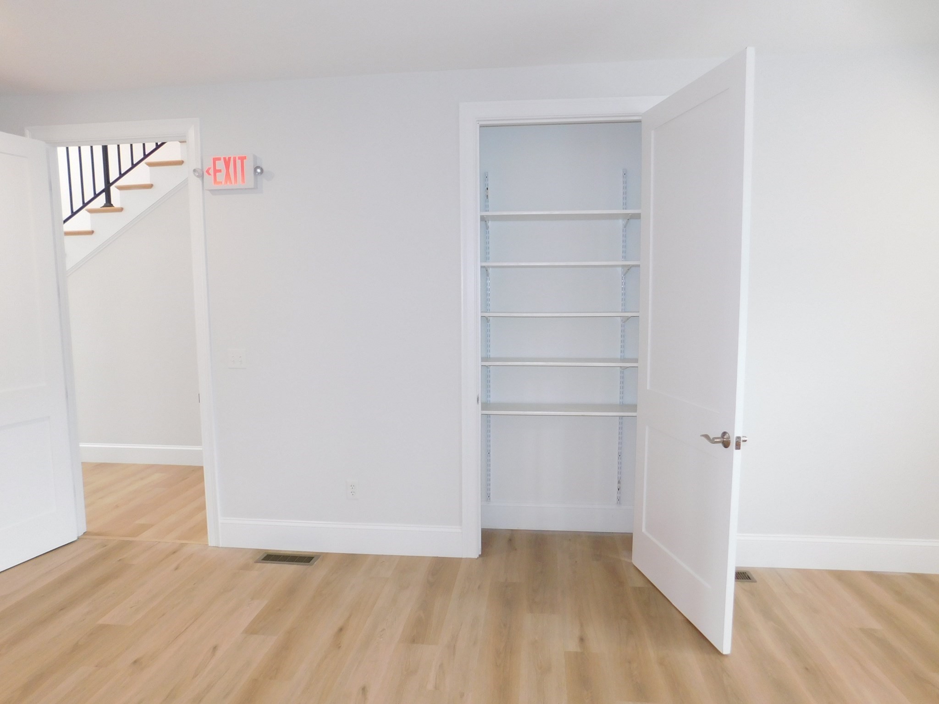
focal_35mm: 23
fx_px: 624
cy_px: 352
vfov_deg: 58.9
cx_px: 470
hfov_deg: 73.9
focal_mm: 4
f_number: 3
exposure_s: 1/30
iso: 200
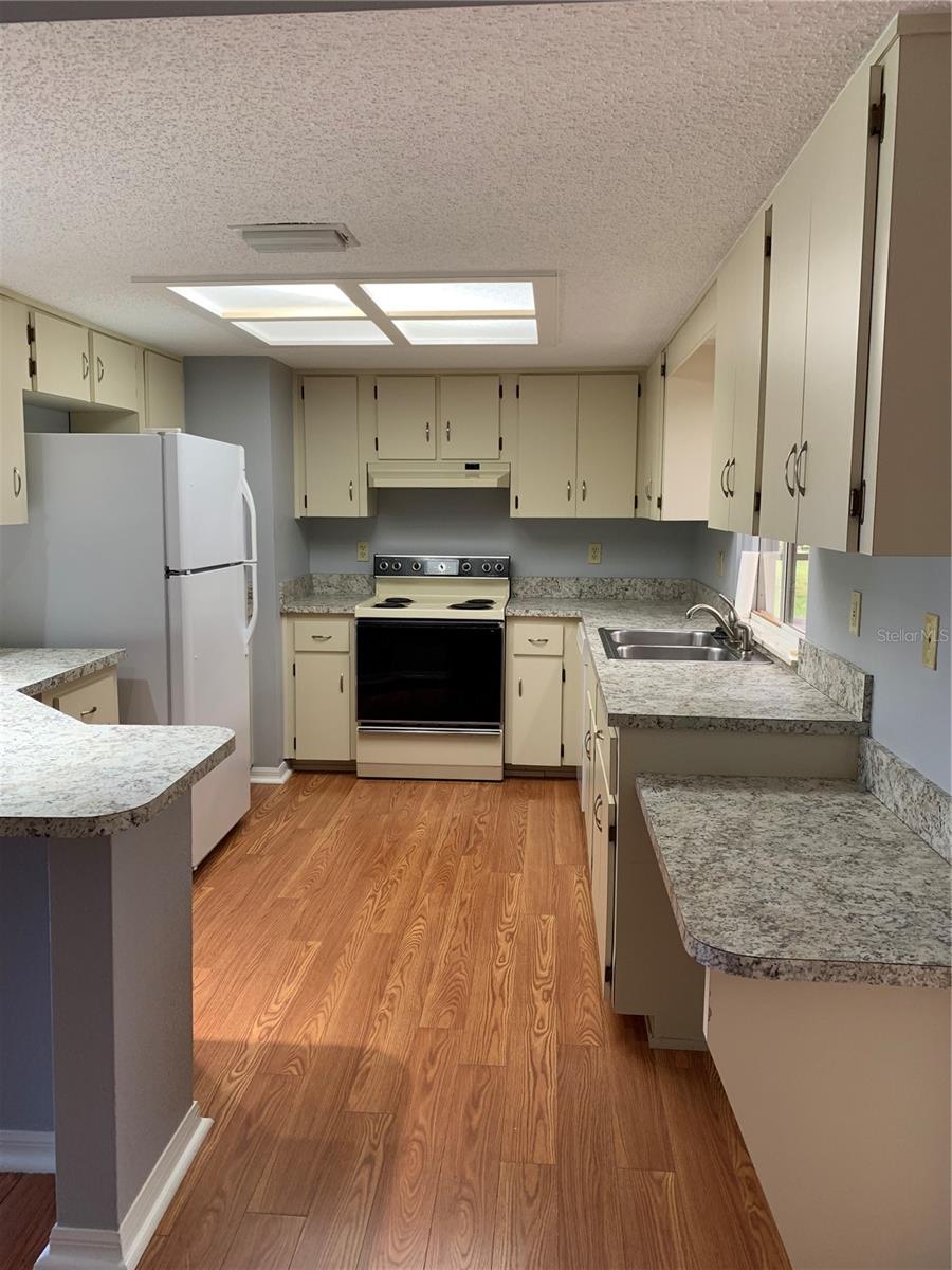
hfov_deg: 53.1
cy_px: 635
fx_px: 953
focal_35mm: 26
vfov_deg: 67.3
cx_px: 476
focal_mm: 4.25
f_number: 1.8
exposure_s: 1/60
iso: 100
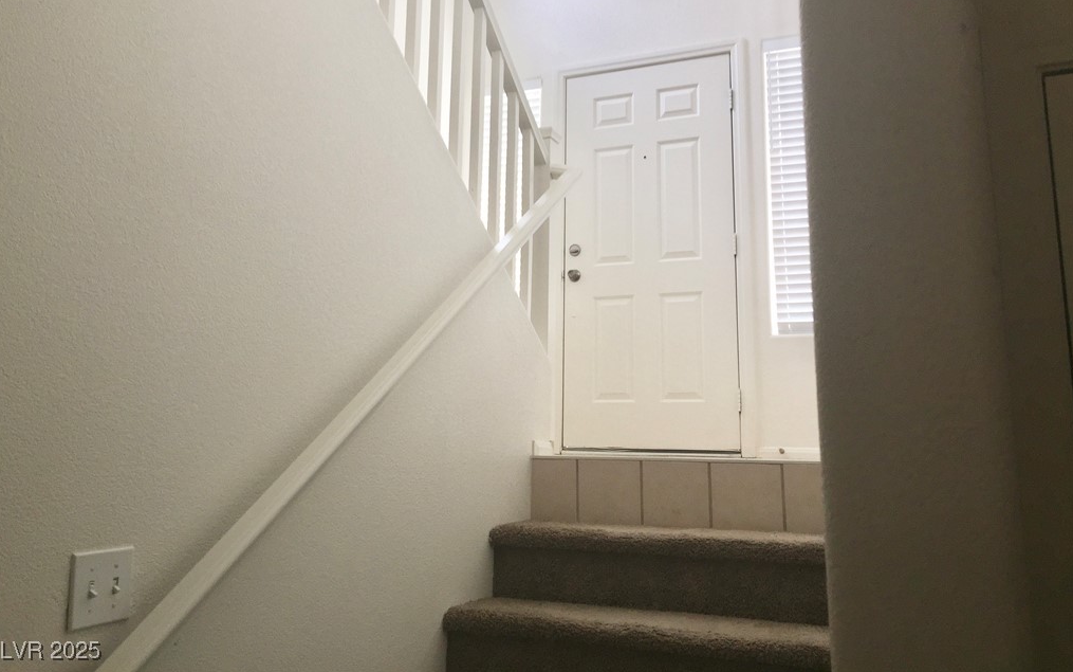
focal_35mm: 31
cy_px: 268
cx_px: 535
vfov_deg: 40.4
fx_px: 907
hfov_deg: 61.2
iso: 32
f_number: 2.2
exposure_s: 1/60
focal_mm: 4.15
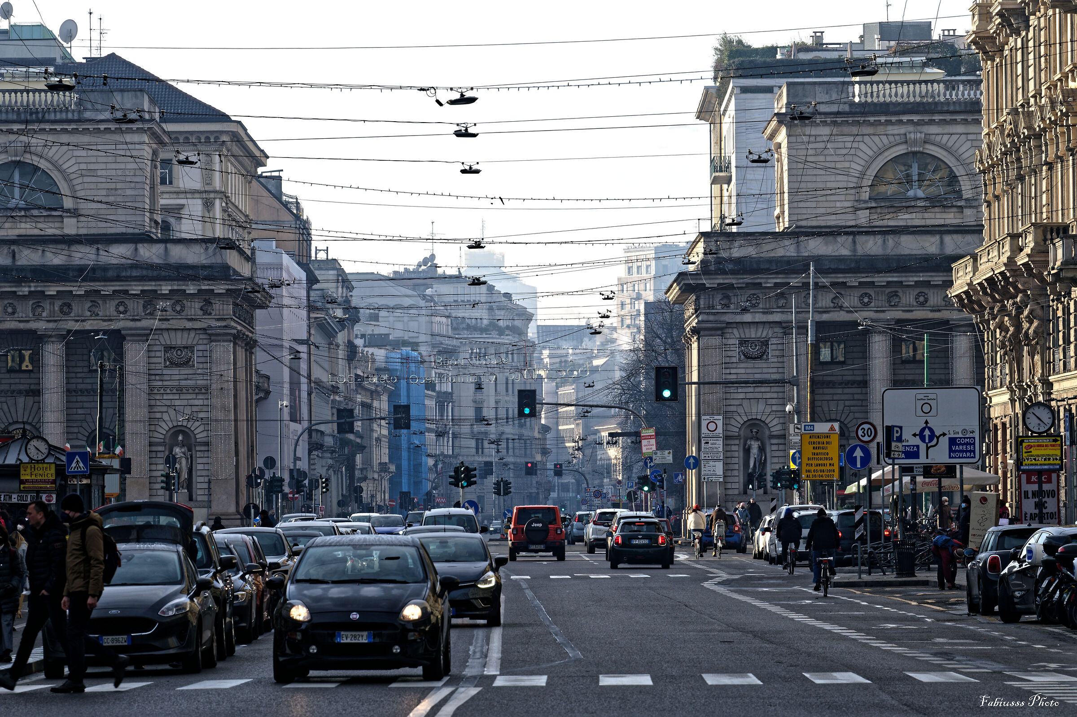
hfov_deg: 10.3
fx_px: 5979
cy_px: 358
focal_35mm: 200
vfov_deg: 6.9
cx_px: 538
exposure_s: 1/160
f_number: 11
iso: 100
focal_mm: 200
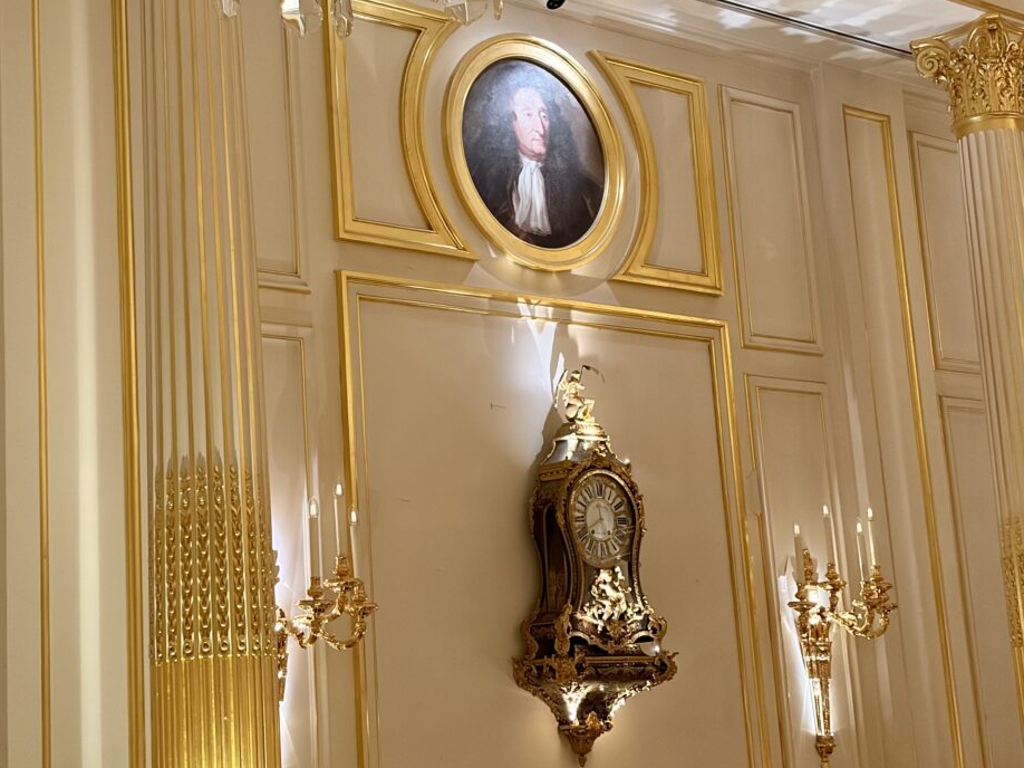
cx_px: 471
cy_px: 300
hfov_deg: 28.6
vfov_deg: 21.6
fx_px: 2011
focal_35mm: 68
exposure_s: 1/33
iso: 250
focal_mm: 5.96
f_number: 1.6
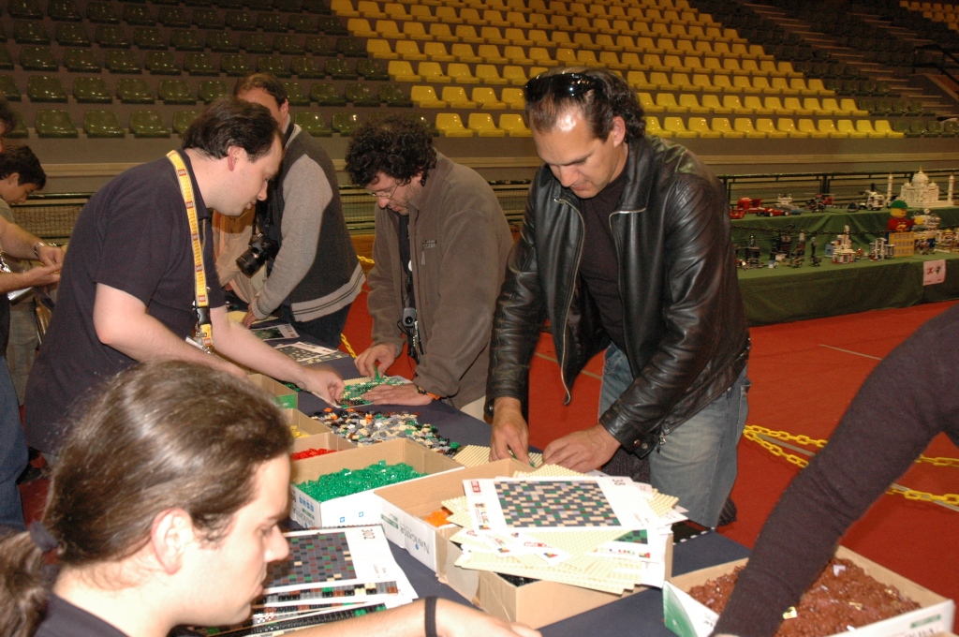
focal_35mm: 36
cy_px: 318
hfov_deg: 53.2
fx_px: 958
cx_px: 480
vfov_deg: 36.8
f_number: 6.3
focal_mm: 24
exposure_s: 1/20
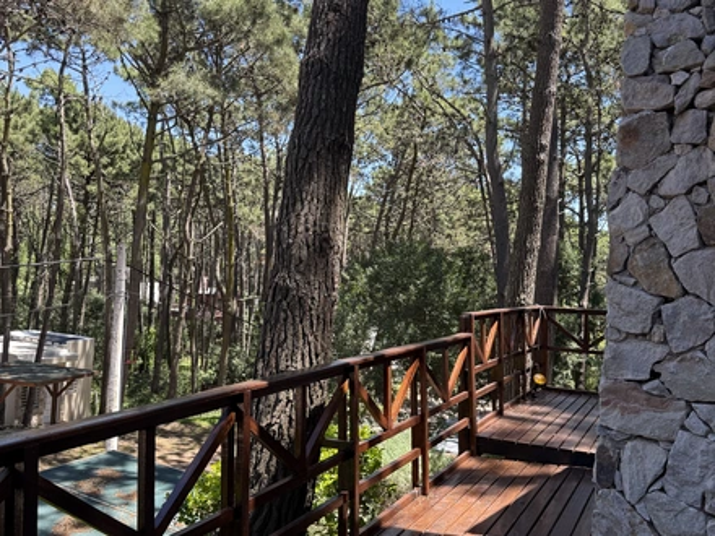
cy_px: 268
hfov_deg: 71.6
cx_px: 358
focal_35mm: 24
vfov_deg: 56.8
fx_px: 496
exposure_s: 1/772
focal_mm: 6.76
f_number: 1.78
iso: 100
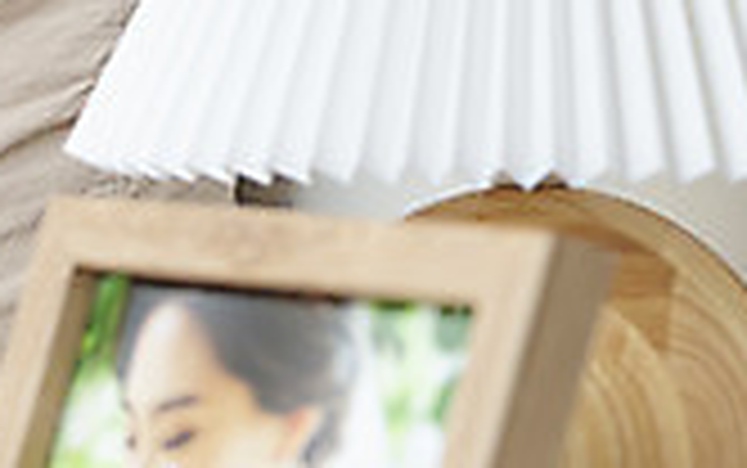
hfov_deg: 8.4
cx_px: -585
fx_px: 4889
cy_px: 252
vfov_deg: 5.5
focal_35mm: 240
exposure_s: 1/125
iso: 250
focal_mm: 65
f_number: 4
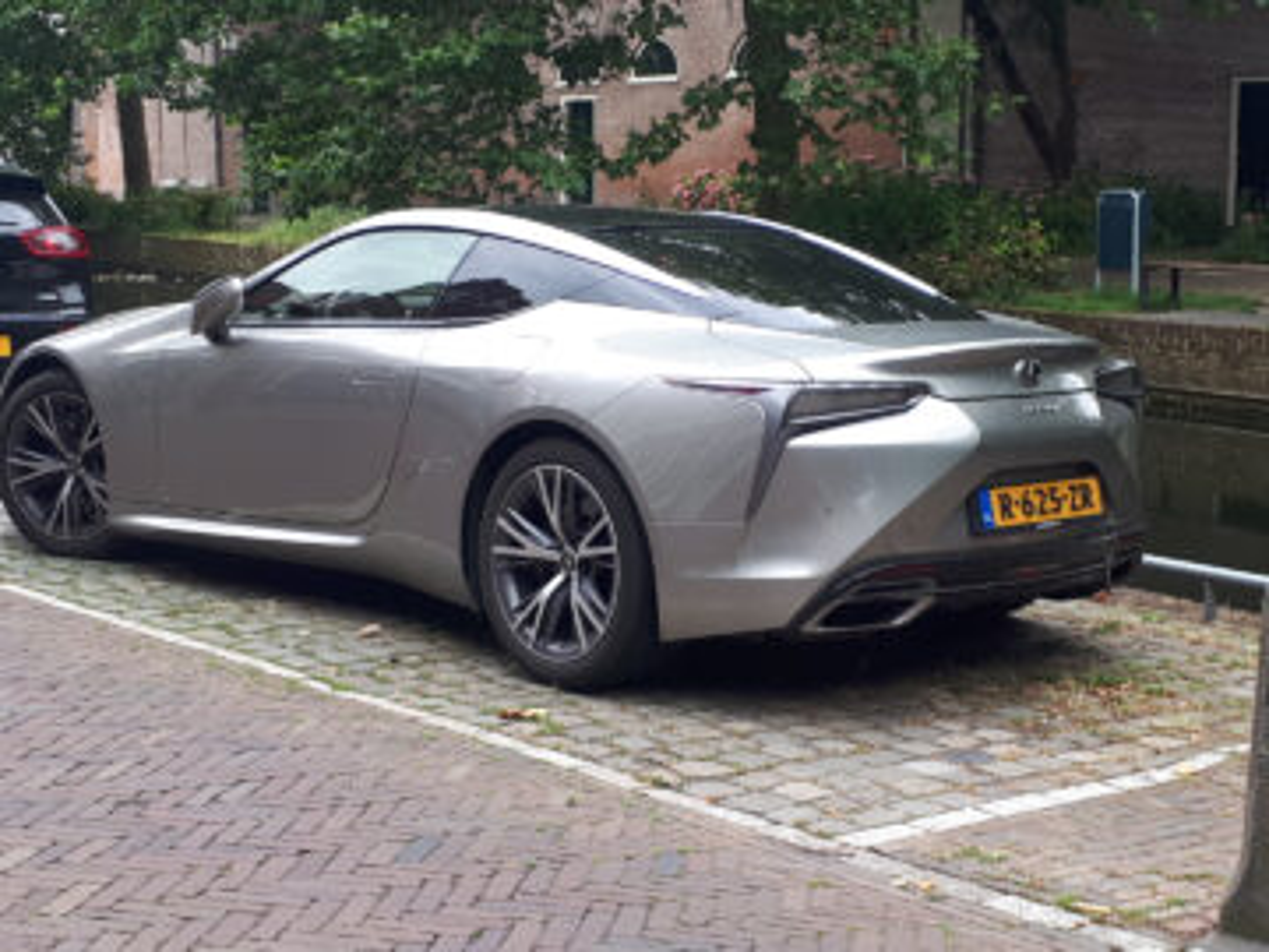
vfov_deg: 51.4
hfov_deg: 65.3
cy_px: 476
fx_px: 990
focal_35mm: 27
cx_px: 634
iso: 50
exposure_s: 1/100
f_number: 1.9
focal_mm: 3.6
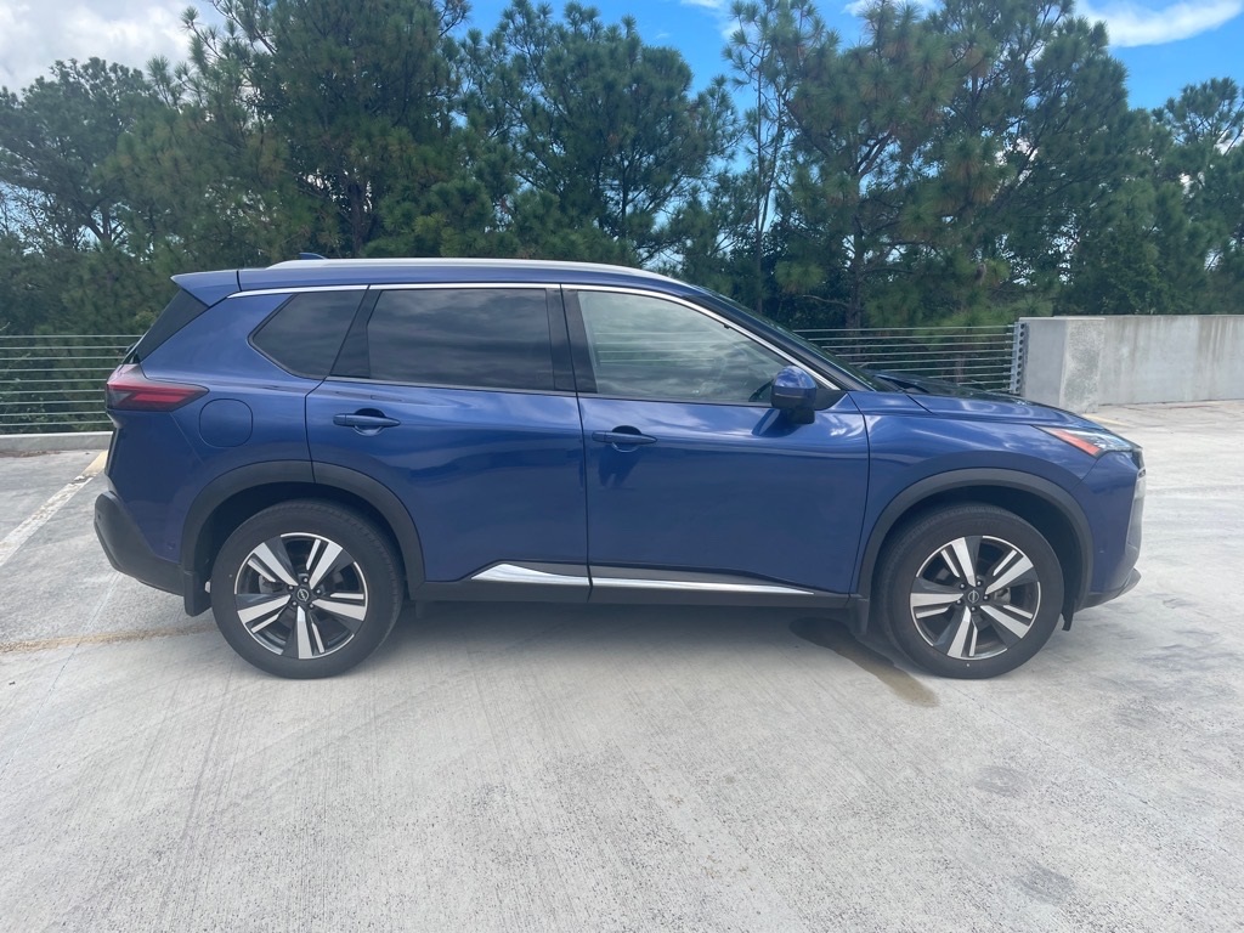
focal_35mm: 26
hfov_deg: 67.3
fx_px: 934
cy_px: 466
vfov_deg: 53.1
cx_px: 622
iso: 32
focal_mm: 4.2
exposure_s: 1/1261
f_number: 1.6
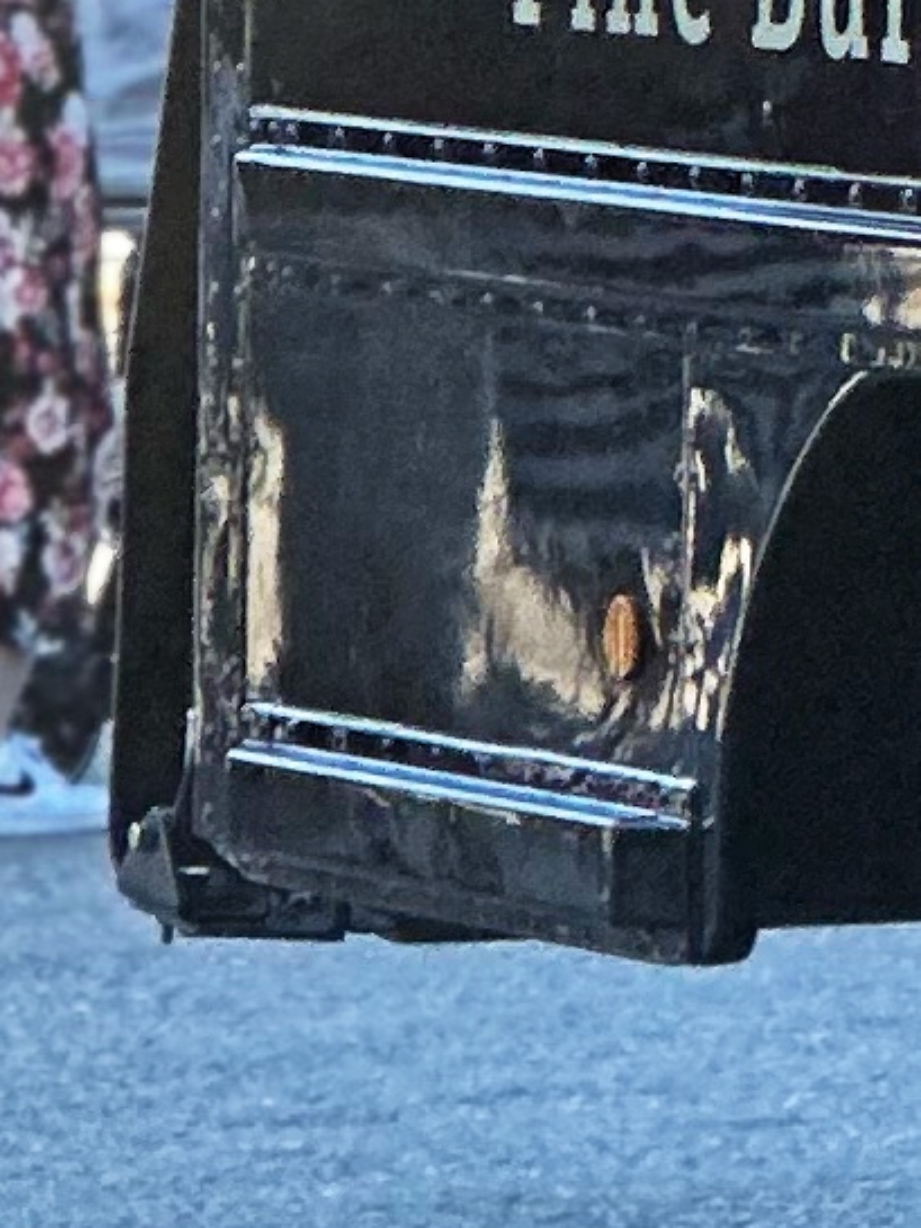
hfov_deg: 2.6
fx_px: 20213
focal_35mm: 570
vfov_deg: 3.5
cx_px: 2677
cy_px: -1127
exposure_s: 1/121
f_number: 2.8
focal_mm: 9
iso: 32
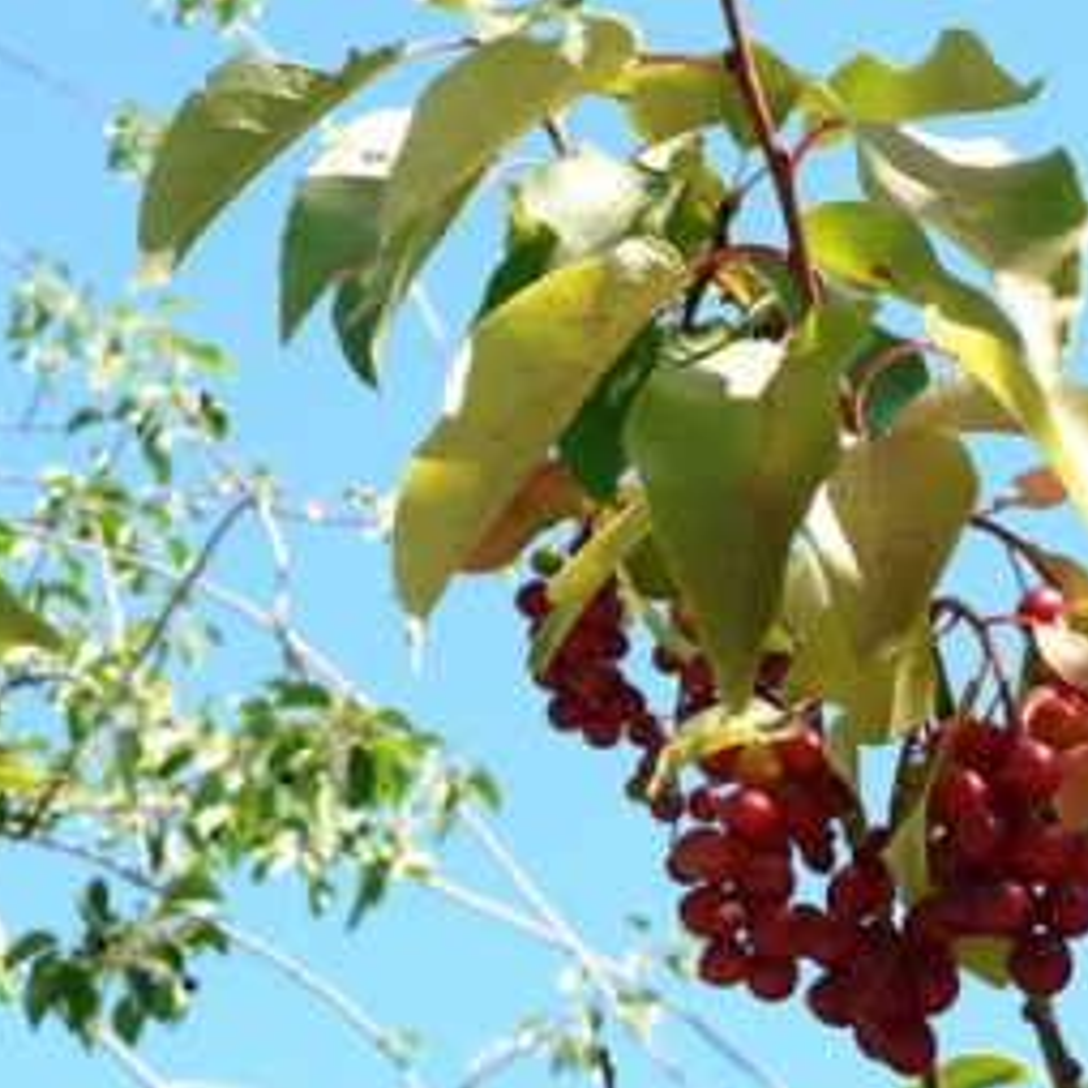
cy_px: 638
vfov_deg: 12.3
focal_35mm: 142
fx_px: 5049
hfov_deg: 12.3
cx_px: 822
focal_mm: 16.9
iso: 100
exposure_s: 1/250
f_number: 4.5
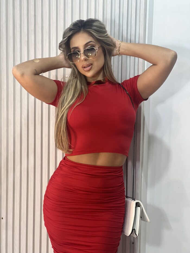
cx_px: 95
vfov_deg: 25.3
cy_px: 126
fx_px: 563
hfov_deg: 19.1
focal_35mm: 77
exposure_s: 1/120
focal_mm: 9
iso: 200
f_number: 2.8
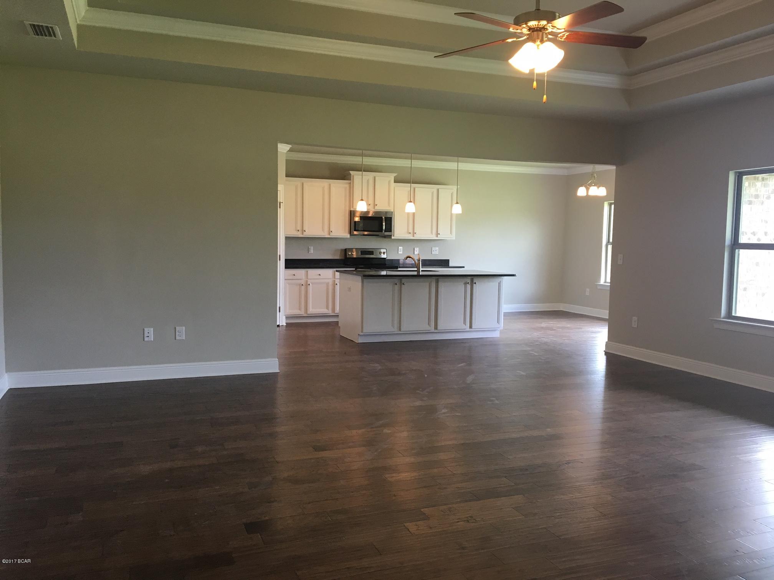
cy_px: 290
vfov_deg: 48.2
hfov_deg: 61.7
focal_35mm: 29
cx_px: 387
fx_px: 648
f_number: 2.2
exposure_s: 1/30
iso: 40
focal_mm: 4.15
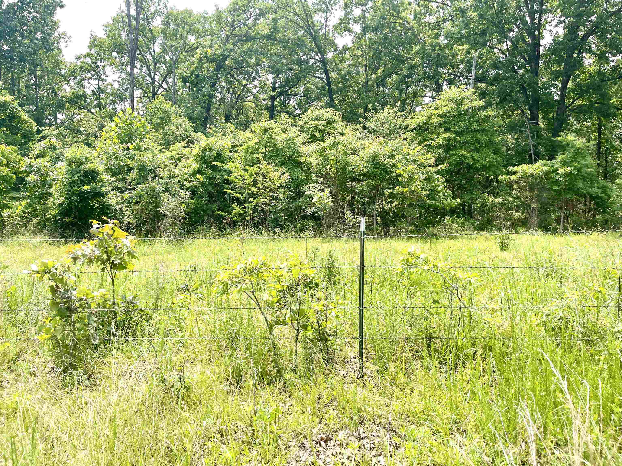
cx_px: 311
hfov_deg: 69.4
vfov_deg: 54.9
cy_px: 233
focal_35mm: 25
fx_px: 449
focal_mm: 5.1
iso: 32
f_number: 1.6
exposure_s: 1/1403
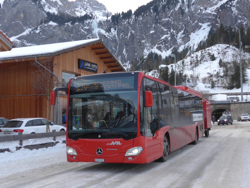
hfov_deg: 42.9
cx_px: 125
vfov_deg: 32.9
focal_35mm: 44
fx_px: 318
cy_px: 94
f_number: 2.8
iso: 100
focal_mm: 9
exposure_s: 1/250
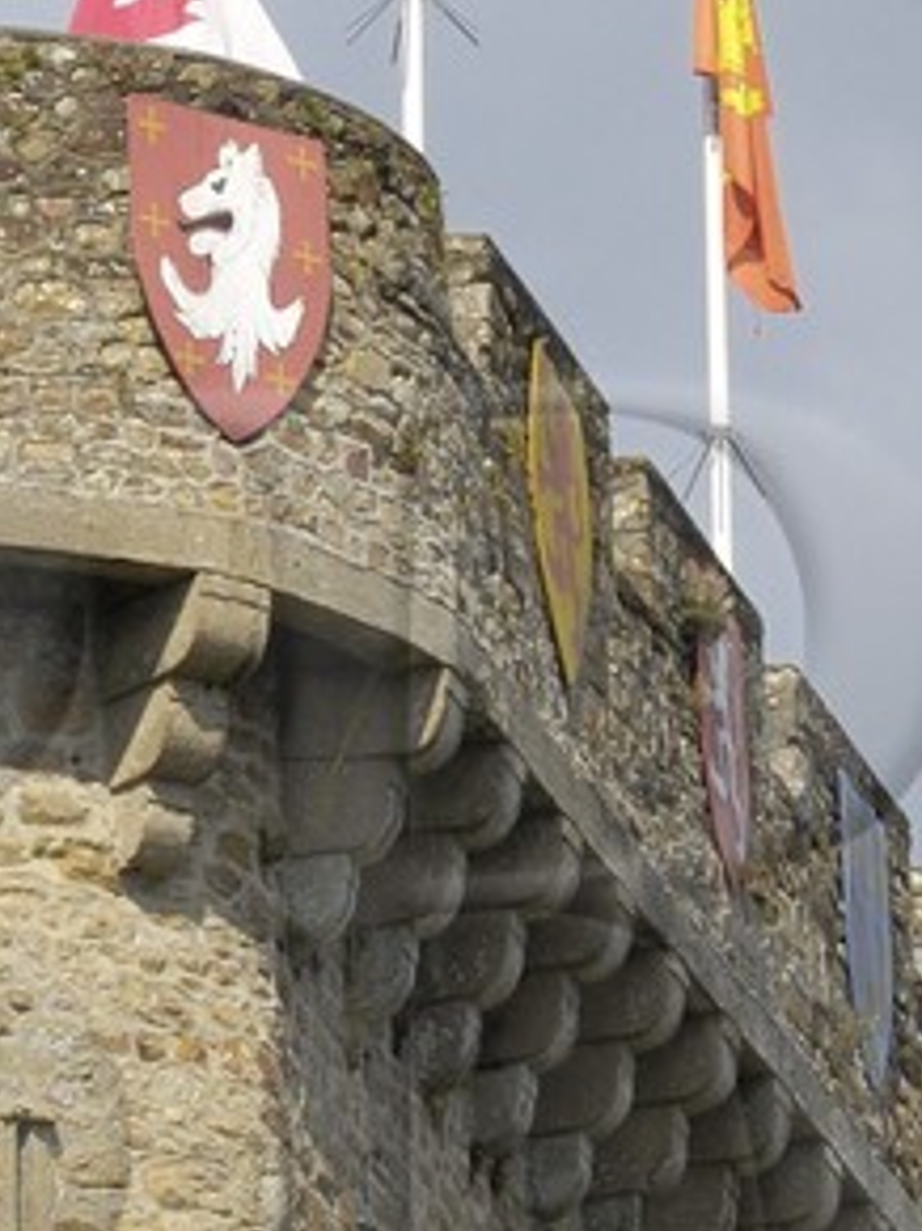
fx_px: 17450
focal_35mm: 491
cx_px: 199
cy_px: 914
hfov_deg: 3.0
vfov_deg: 4.0
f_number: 10
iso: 100
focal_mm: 62
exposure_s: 1/160
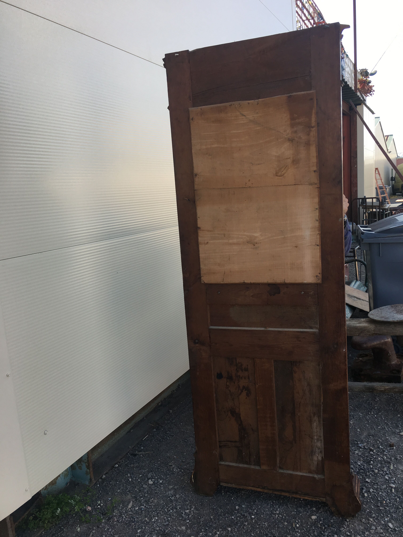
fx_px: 450
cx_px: 202
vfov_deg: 61.7
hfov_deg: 48.2
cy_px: 268
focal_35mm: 29
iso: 25
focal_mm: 4.15
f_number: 2.2
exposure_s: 1/371
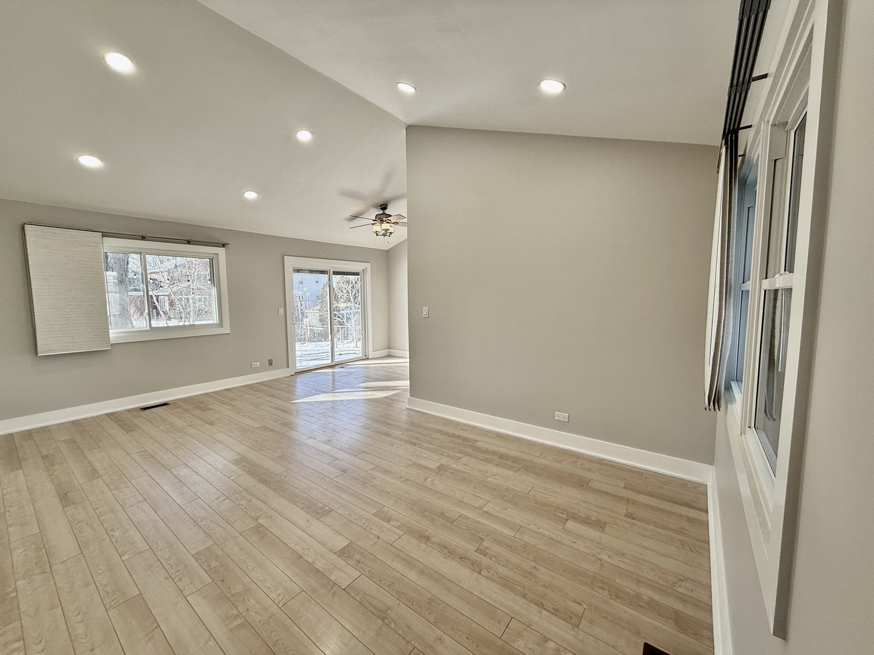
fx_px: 353
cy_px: 328
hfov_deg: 102.1
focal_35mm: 14
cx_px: 437
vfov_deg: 85.7
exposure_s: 1/178
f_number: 2.2
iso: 64
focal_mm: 2.22
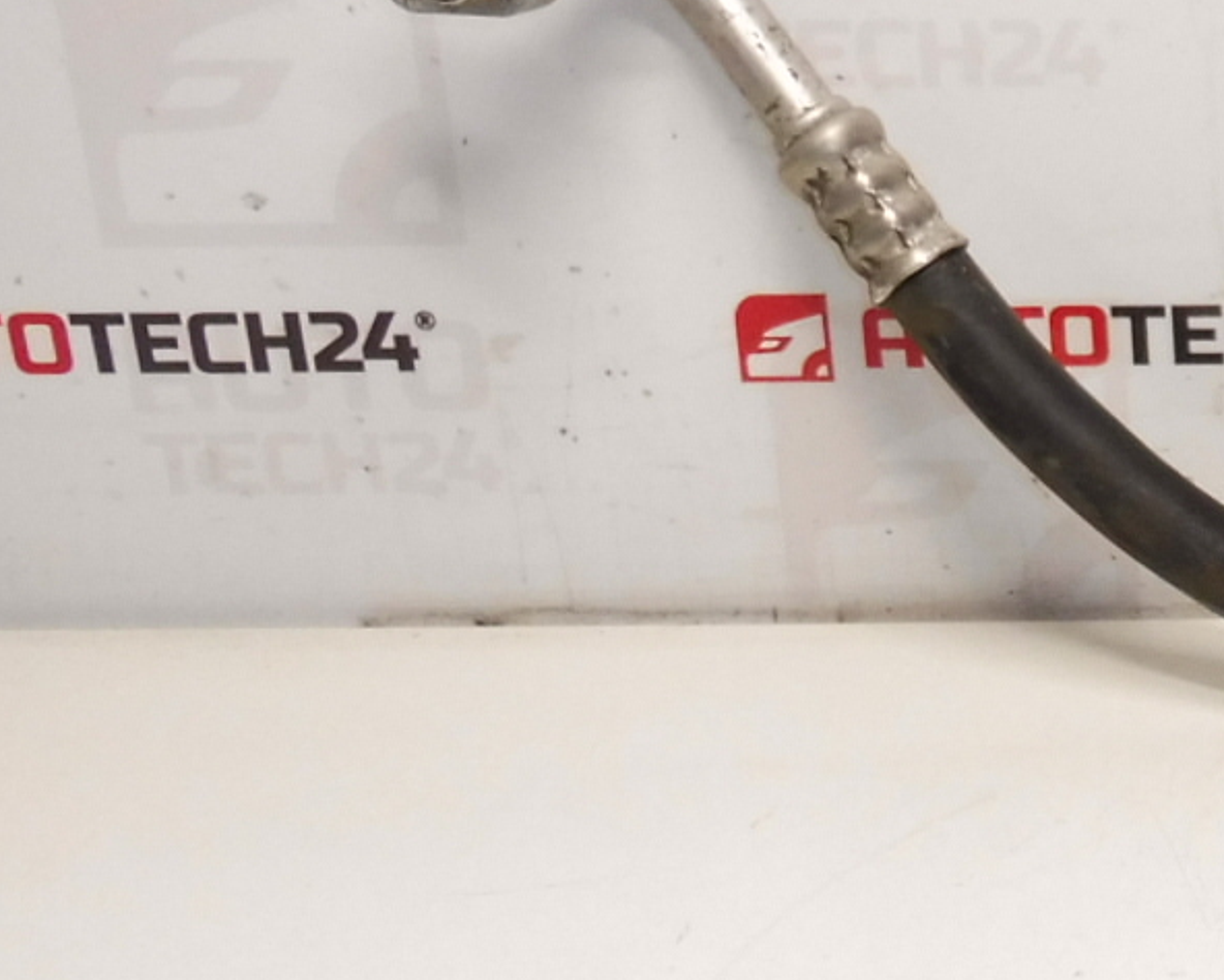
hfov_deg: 21.1
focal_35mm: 81
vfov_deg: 18.9
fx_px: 2935
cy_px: 548
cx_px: 1642
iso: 200
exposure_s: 1/100
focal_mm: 4.3
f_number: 3.5
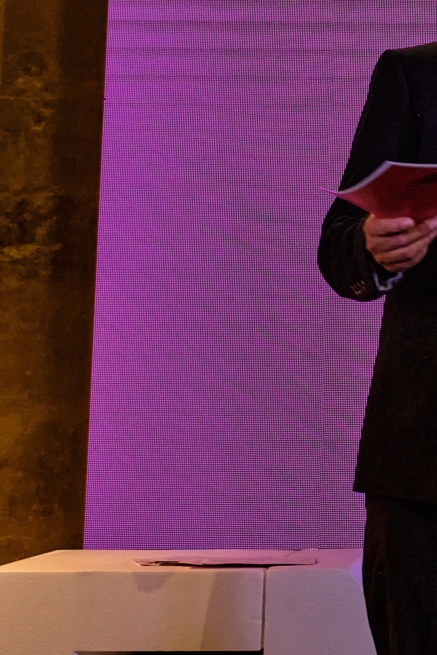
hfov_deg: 13.2
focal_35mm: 96
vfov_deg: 21.0
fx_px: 1748
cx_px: 719
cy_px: 147
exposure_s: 1/100
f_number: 4
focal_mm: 24
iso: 2000
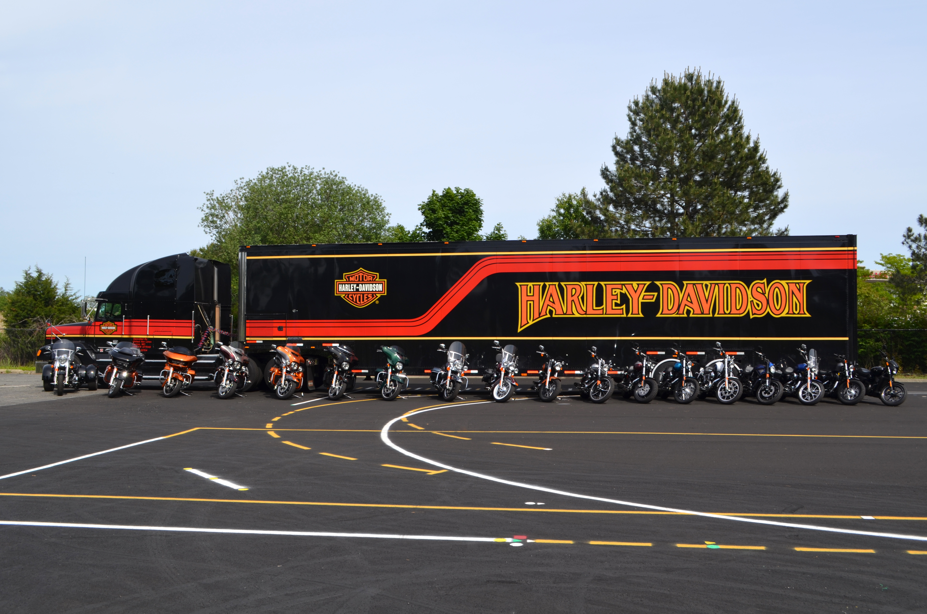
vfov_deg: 39.8
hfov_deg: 57.3
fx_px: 848
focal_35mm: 33
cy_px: 307
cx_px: 464
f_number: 10
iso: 100
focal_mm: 22
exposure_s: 1/200
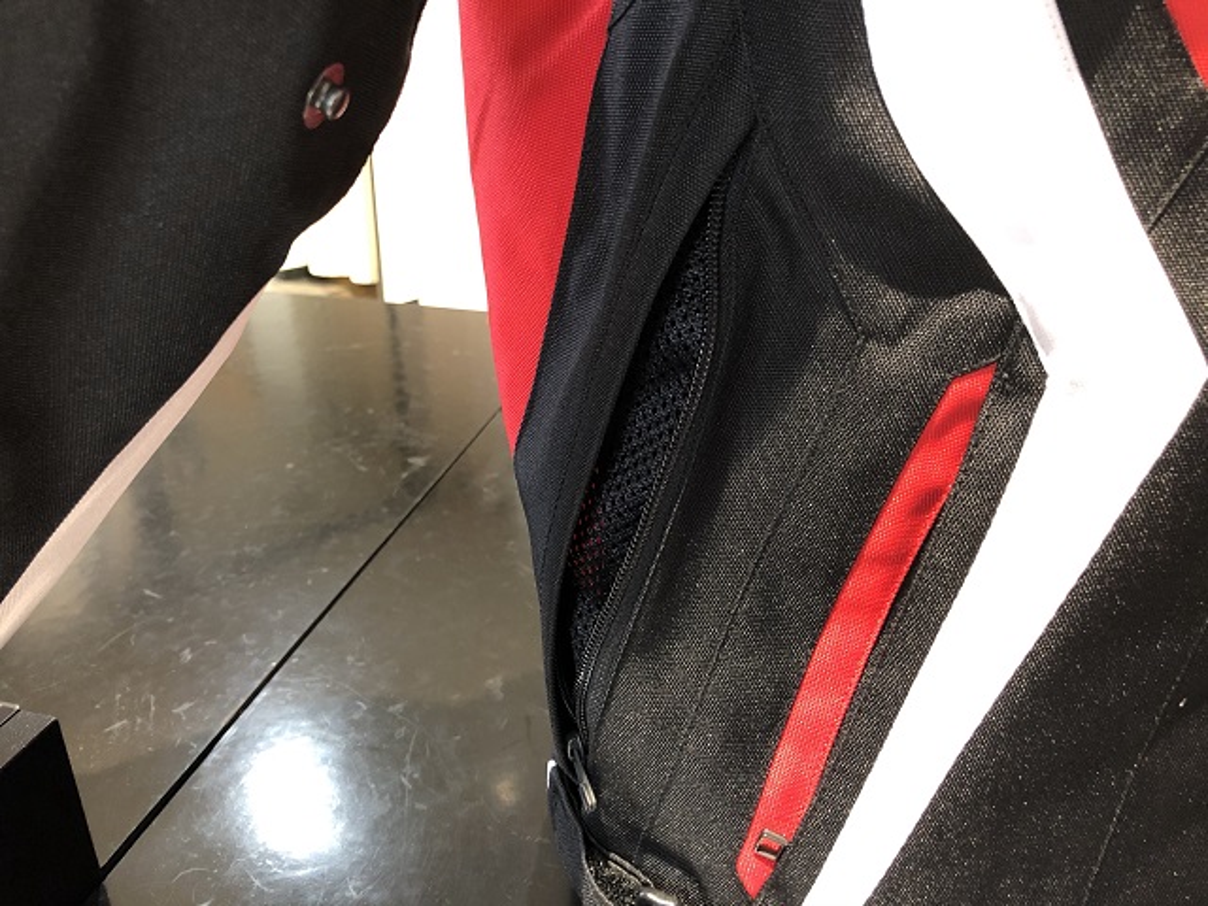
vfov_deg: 49.7
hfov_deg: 63.4
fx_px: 977
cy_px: 453
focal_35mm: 28
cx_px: 604
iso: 100
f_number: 1.8
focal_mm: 4
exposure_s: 1/13
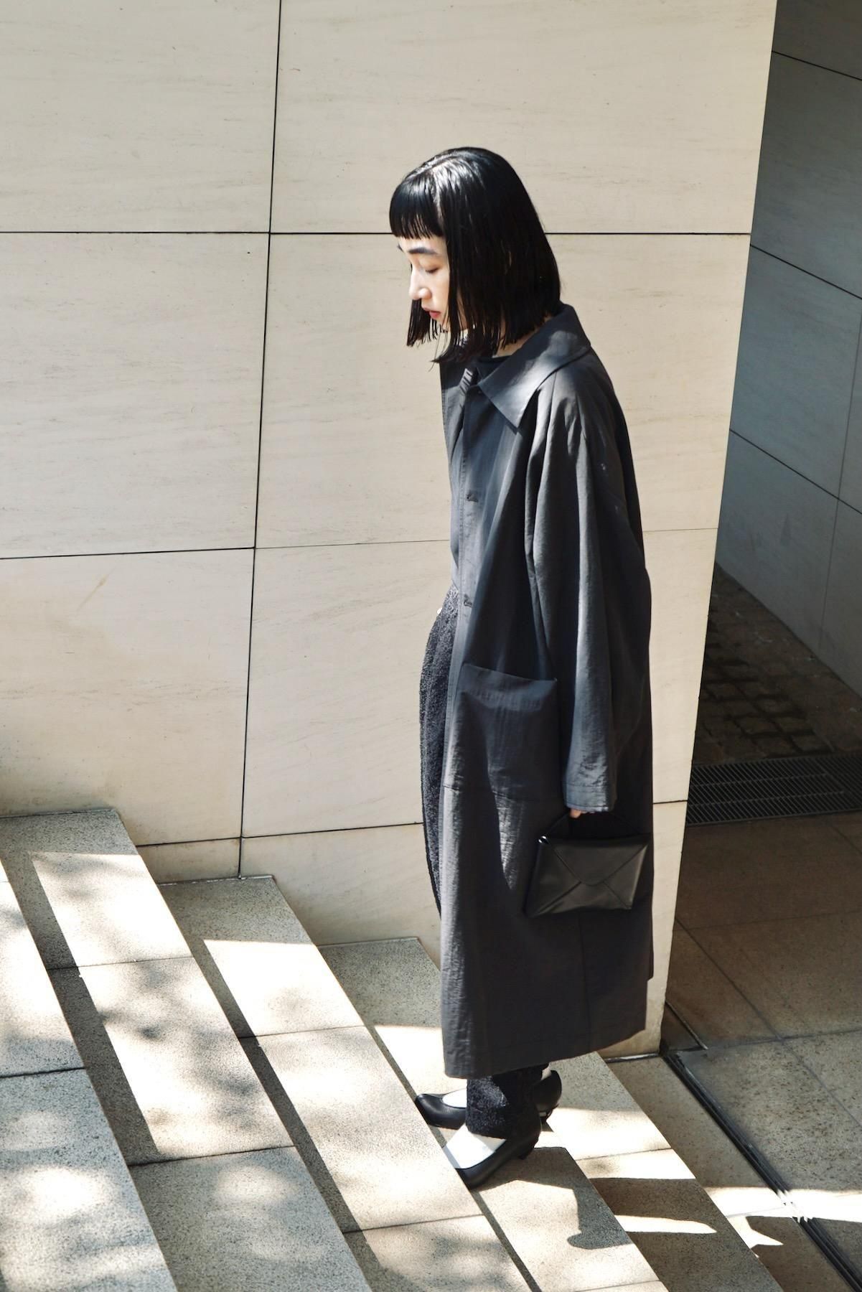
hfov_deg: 28.1
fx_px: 1723
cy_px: 646
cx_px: 431
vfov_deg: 41.1
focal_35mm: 48
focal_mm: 48
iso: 100
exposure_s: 1/160
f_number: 5
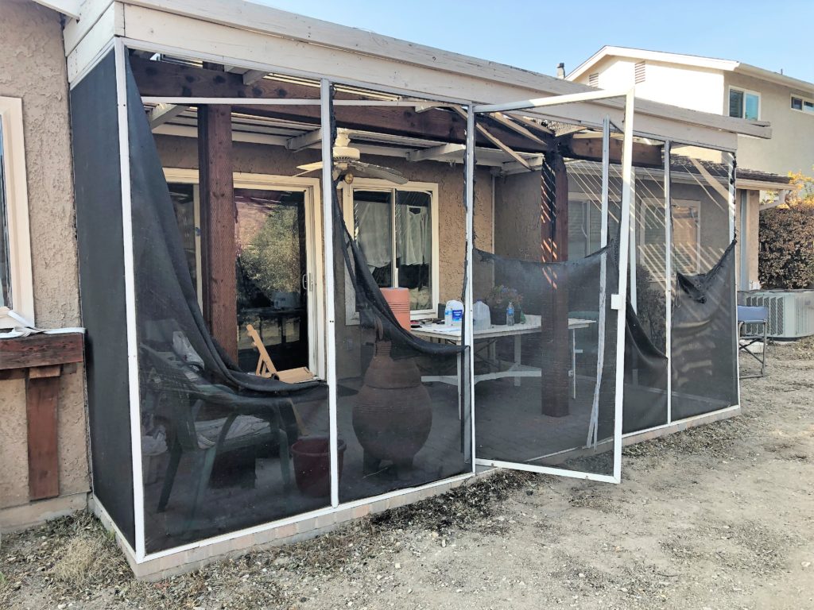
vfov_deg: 49.7
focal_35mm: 28
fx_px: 658
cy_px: 305
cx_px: 407
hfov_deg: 63.4
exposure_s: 1/158
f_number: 1.8
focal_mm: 3.99
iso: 20
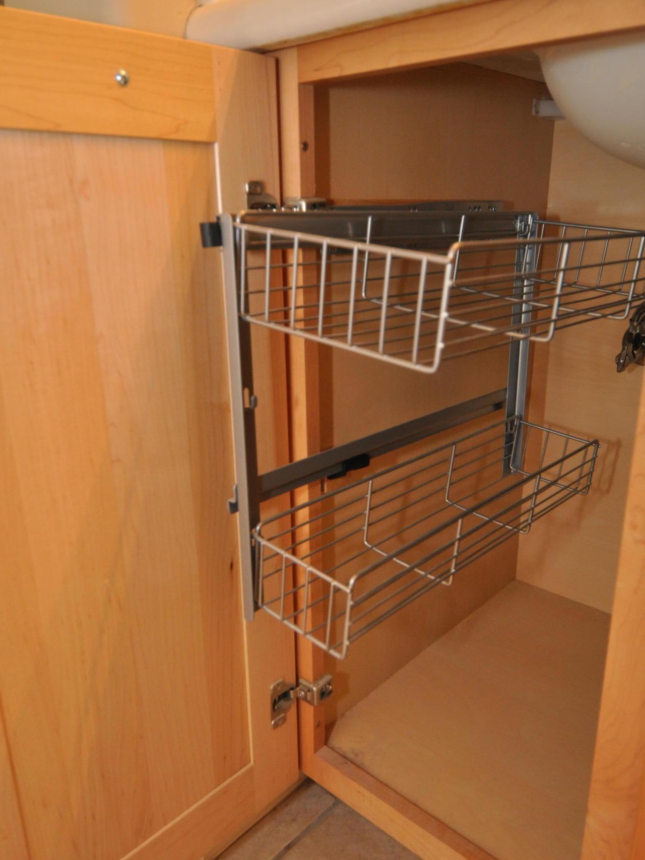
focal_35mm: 27
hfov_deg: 51.3
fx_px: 671
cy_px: 454
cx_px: 329
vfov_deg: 65.3
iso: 800
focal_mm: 16
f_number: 4
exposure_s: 1/60
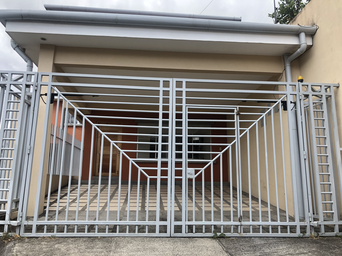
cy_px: 128
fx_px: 277
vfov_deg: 49.7
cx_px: 171
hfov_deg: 63.4
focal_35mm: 28
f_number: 1.8
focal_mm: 4
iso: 20
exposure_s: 1/857
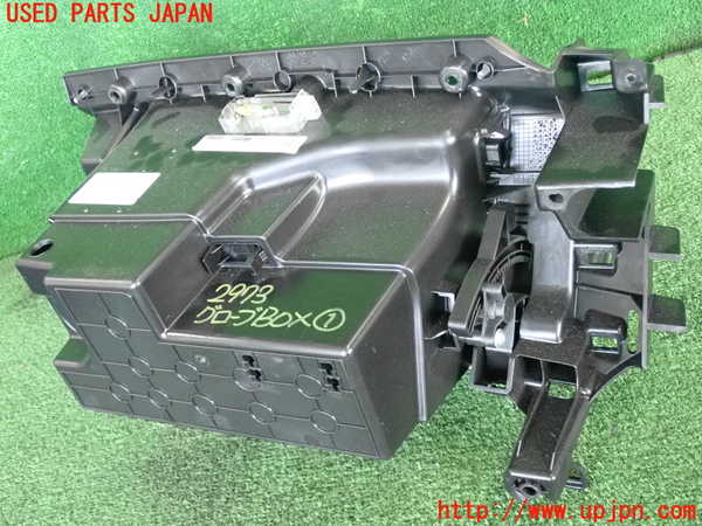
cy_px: 263
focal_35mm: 38
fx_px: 771
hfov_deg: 49.0
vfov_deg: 37.7
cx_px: 351
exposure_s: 1/125
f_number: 2.7
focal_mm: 6.83
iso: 2000
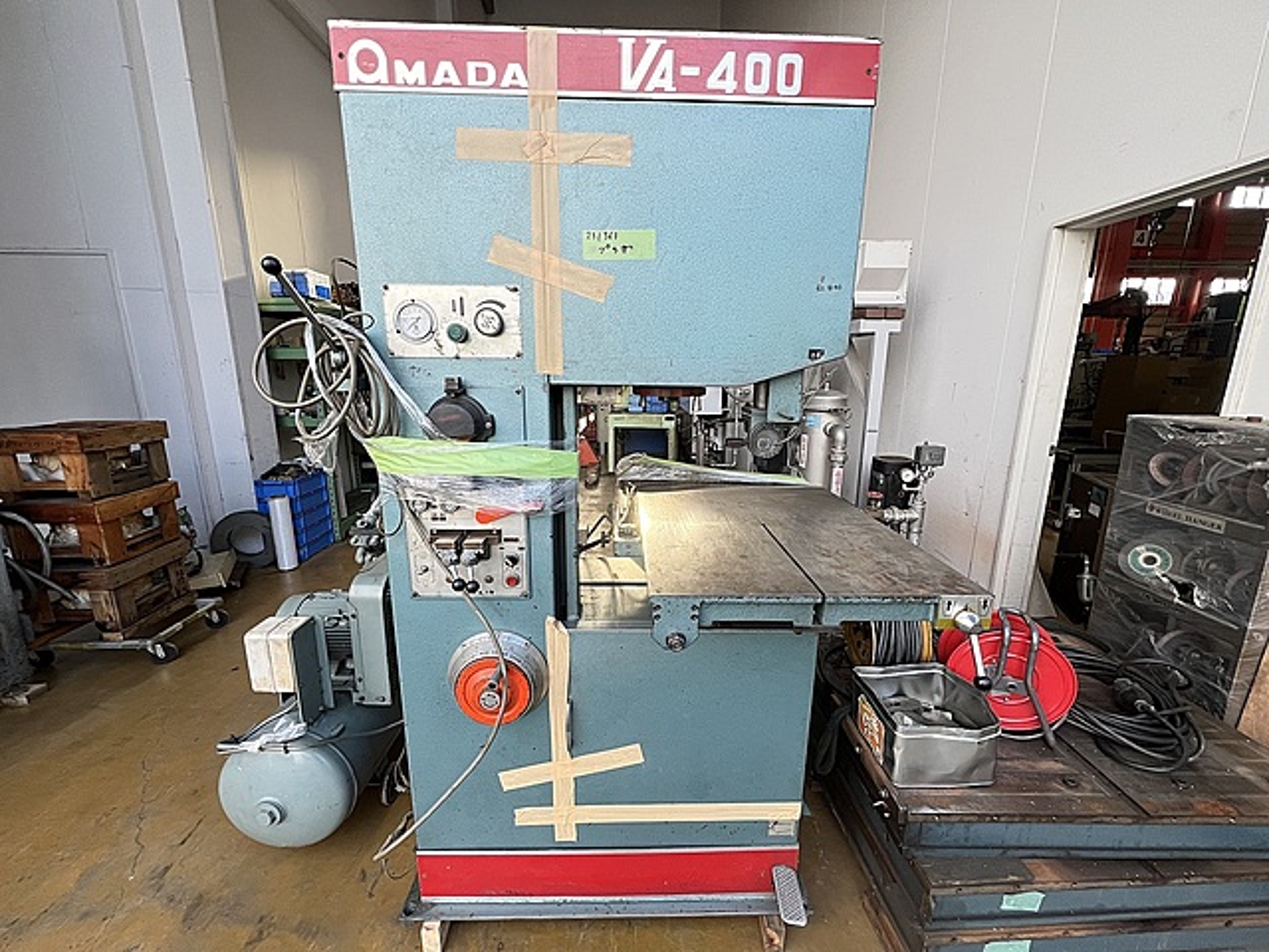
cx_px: 634
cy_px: 476
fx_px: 477
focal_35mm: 13
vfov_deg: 89.9
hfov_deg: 106.2
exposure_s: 1/99
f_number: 1.8
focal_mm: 1.57
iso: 64
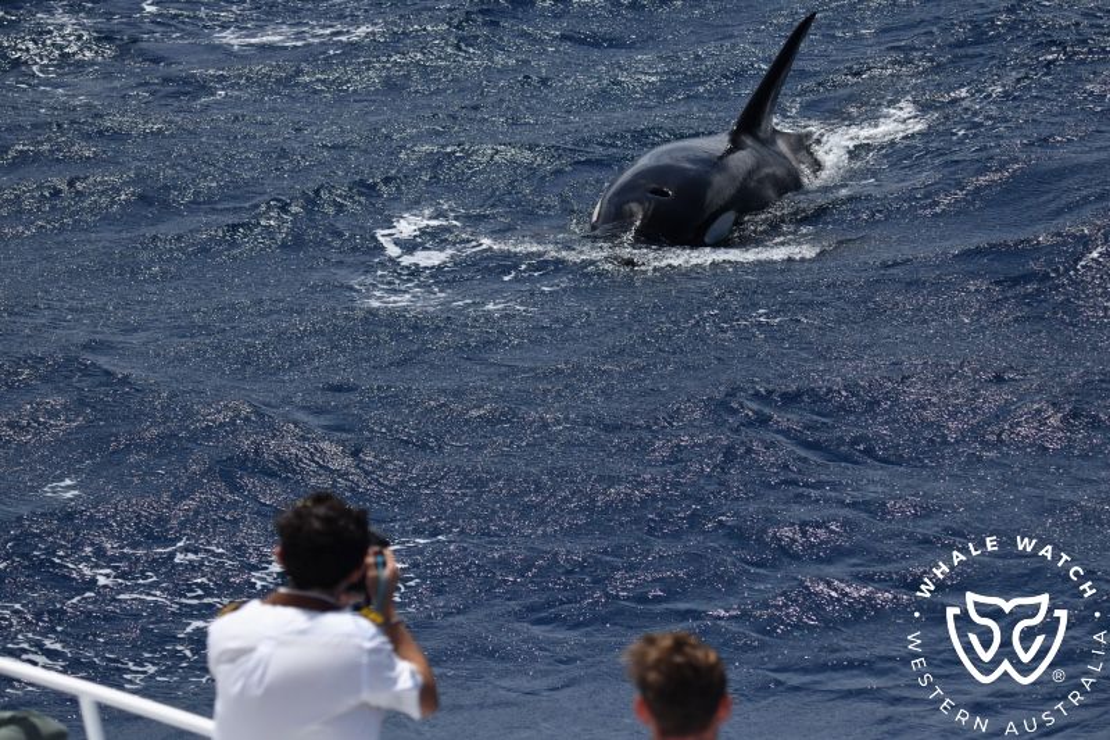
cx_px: 555
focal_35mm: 105
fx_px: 3237
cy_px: 370
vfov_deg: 13.0
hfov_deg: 19.5
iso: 560
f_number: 5
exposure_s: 1/8000
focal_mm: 105
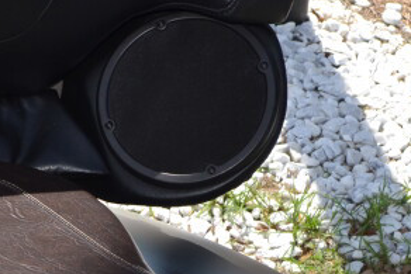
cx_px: 76
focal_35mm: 111
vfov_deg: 11.9
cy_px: 379
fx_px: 1268
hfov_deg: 18.2
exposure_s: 1/200
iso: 100
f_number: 7.1
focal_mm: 18
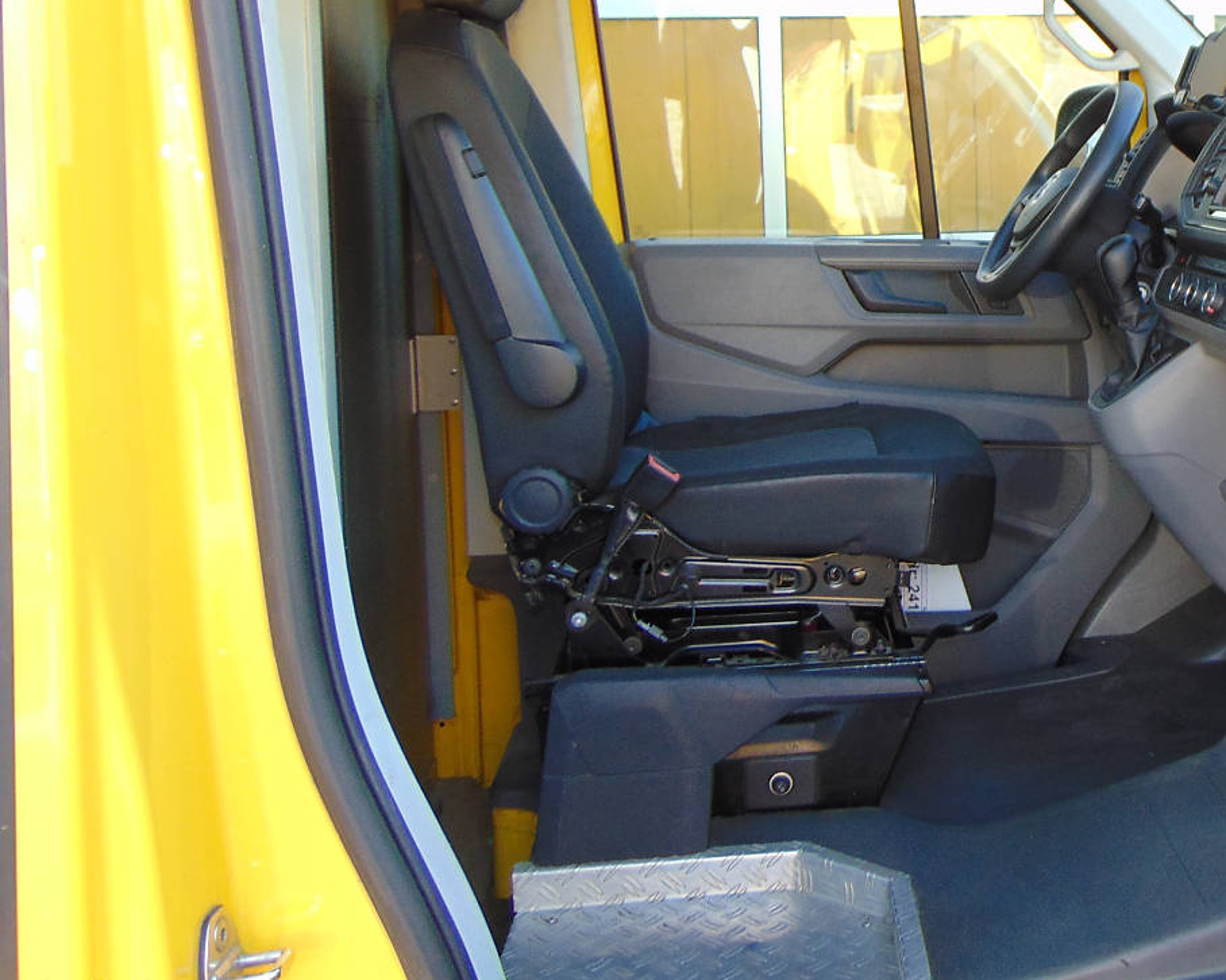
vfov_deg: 34.3
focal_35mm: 43
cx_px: 1048
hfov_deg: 40.4
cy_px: 277
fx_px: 1560
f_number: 3
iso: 80
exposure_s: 1/60
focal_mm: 4.5
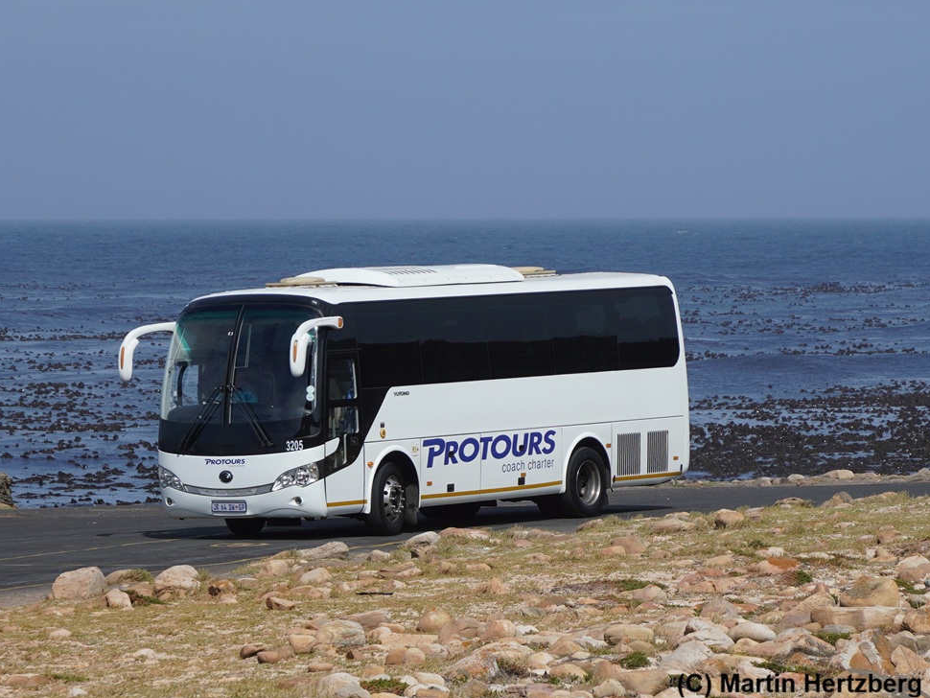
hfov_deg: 16.1
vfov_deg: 12.1
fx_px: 3293
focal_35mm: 123
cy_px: 349
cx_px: 417
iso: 160
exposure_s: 1/2000
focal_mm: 75
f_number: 5.6
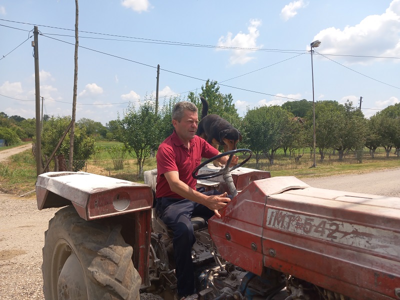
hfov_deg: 65.3
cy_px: 150
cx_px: 200
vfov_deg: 51.4
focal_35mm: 27
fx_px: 312
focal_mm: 4
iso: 20
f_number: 1.8
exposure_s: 1/553
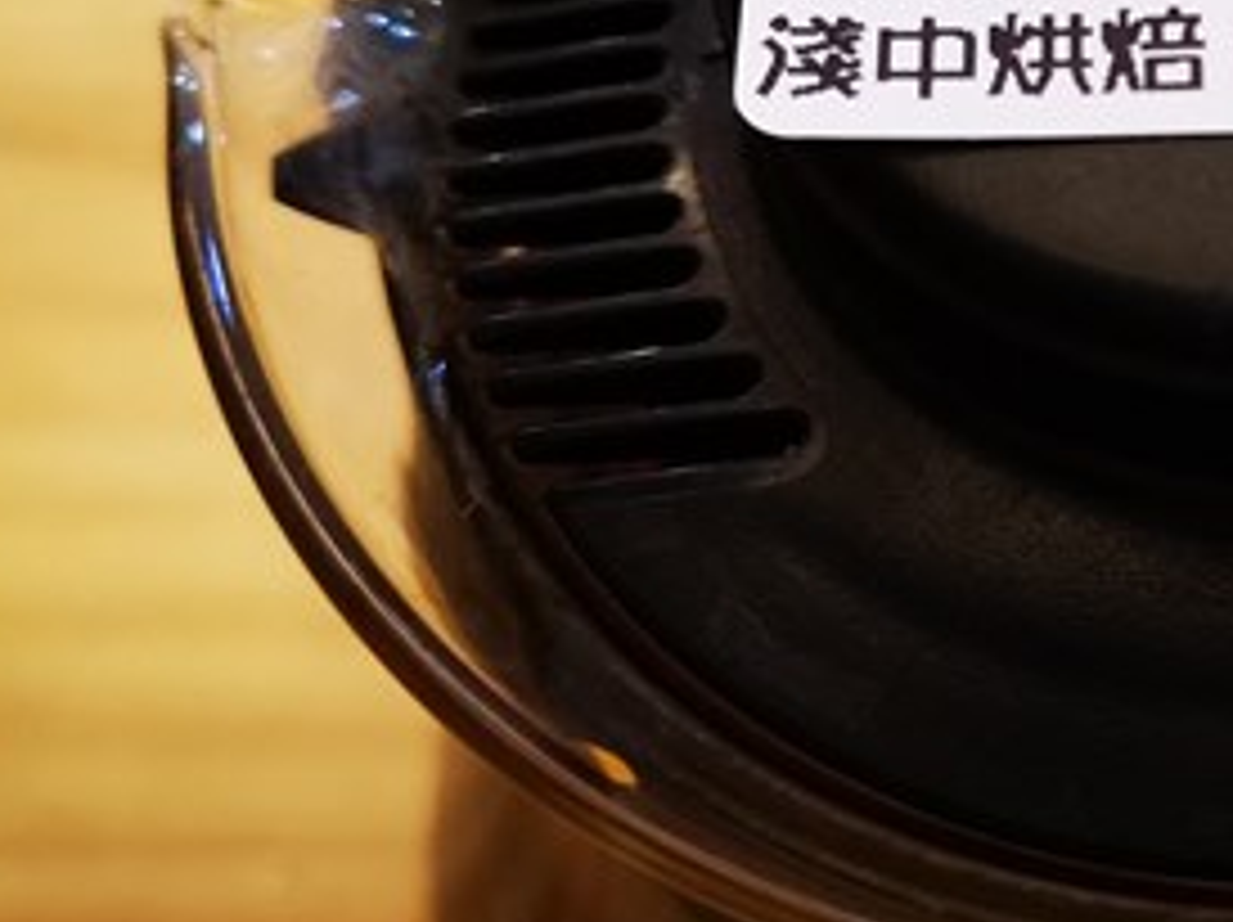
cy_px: 153
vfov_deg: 20.4
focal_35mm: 71
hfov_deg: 25.8
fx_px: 2527
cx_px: 1274
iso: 250
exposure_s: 1/30
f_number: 1.8
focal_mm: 3.95
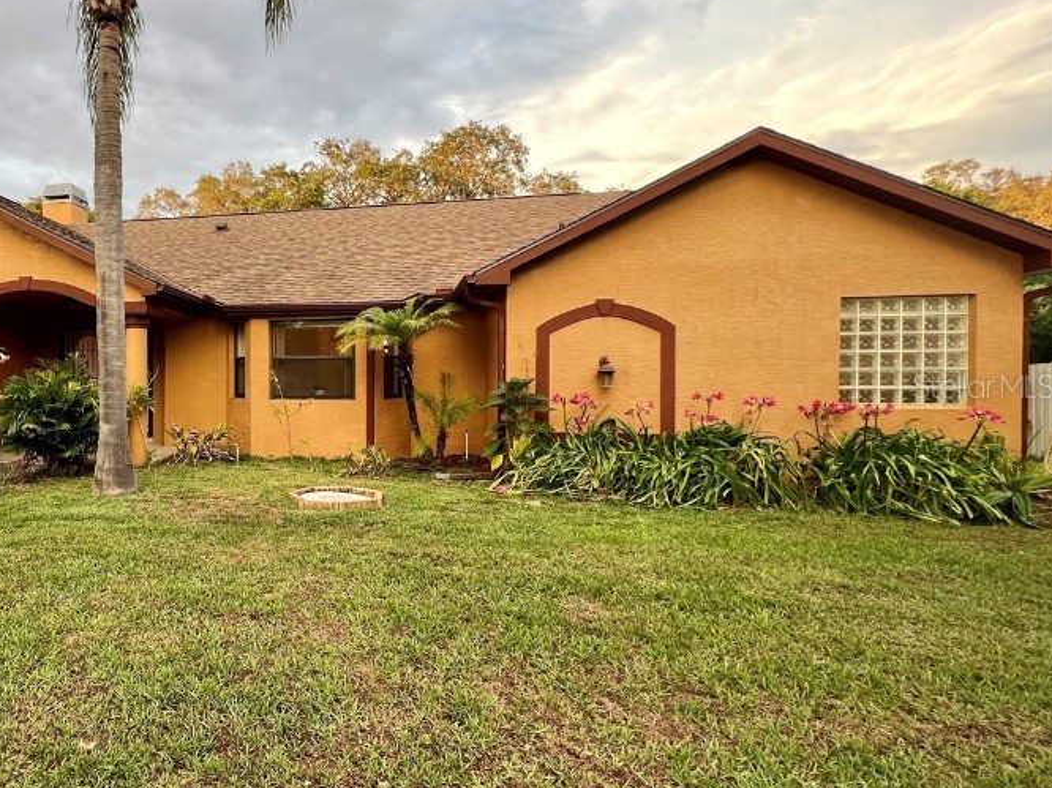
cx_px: 253
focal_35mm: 20
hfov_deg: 75.3
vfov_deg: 65.9
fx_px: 608
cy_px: 385
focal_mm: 1.57
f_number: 1.8
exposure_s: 1/99
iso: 100
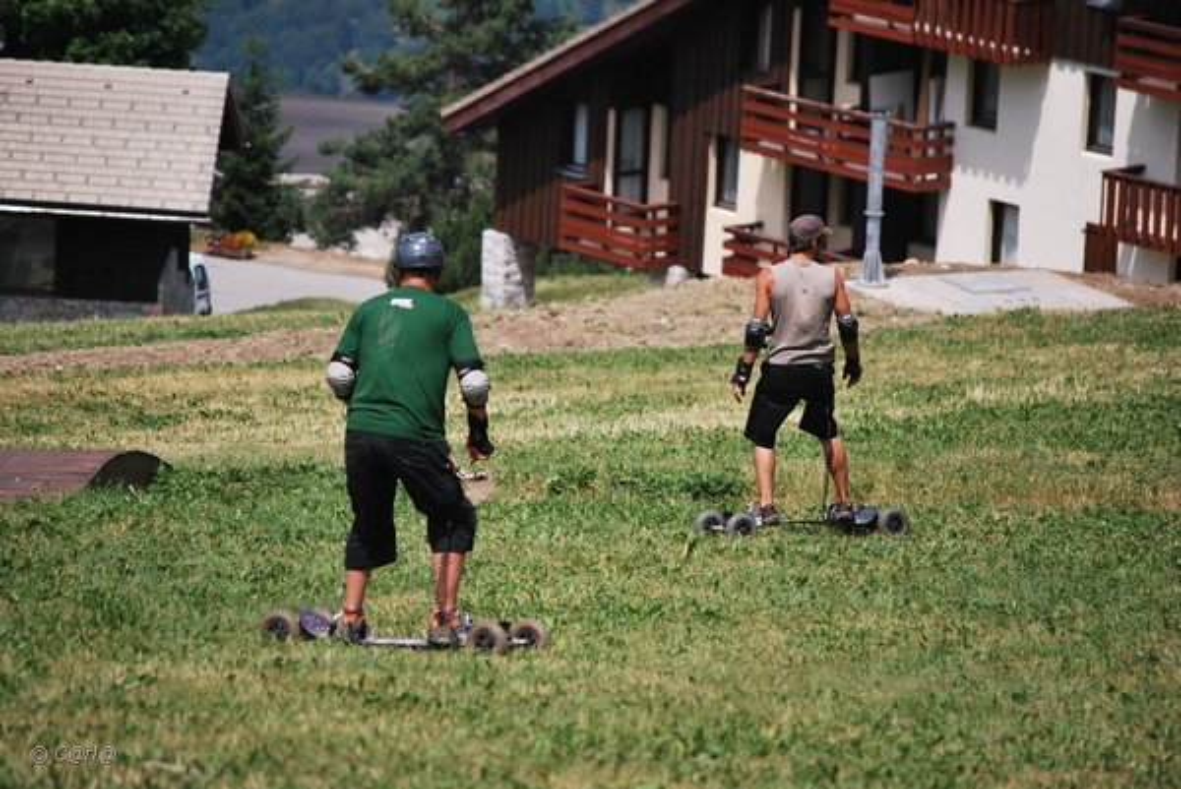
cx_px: 590
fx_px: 8125
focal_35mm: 248
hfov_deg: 8.3
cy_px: 394
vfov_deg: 5.6
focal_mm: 165
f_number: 5.3
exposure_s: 1/1000
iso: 200
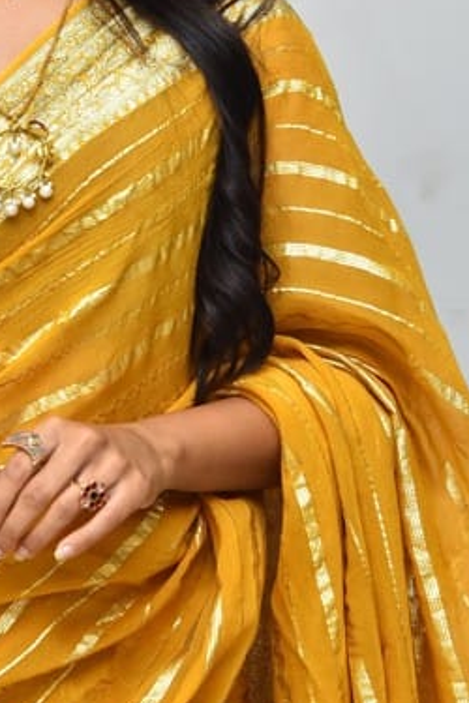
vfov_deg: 11.5
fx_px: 3498
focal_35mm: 179
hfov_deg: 7.6
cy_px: 189
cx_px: -9
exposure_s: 1/125
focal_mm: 70
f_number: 4.5
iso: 1250
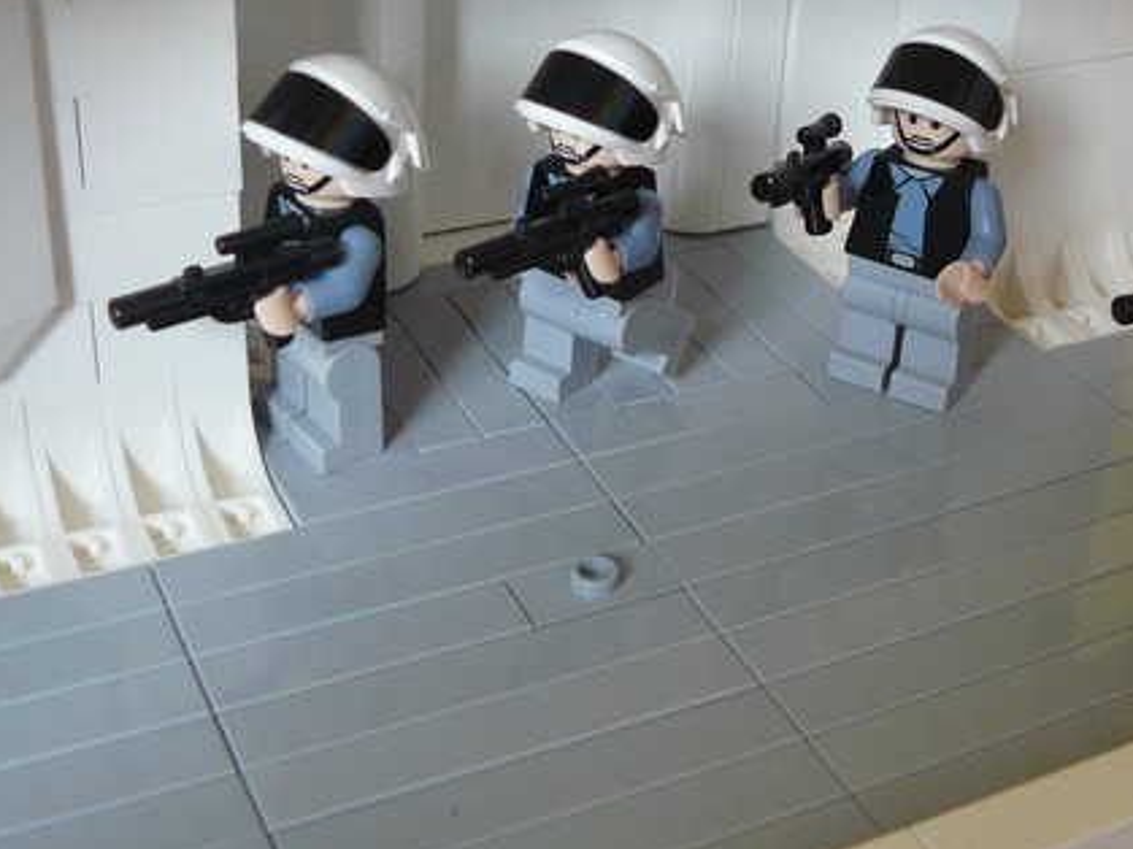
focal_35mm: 55
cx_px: 679
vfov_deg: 26.4
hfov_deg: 34.8
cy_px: 297
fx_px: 1800
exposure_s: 1/30
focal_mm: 6
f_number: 2.8
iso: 250
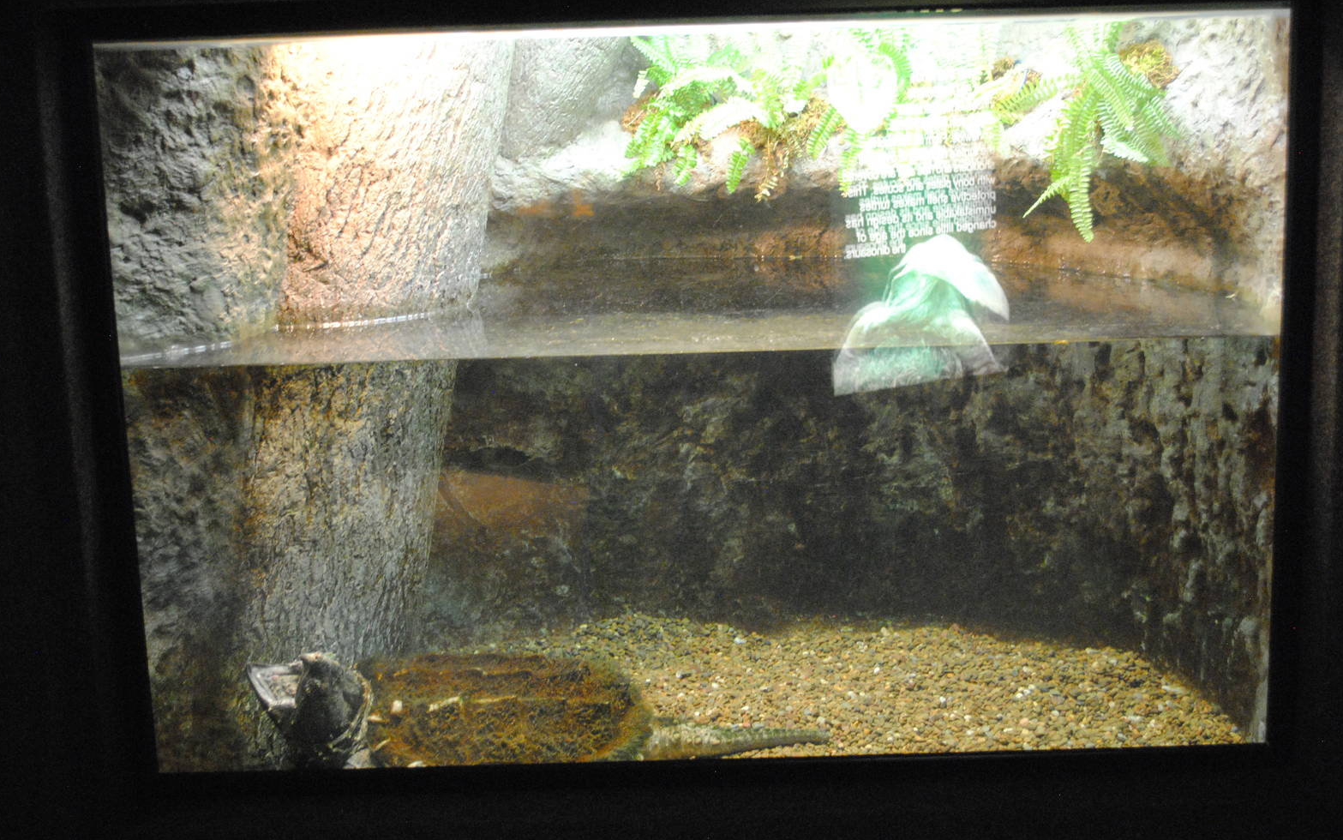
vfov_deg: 25.8
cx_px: 673
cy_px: 388
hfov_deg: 40.3
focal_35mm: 50
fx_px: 1830
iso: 1600
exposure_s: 1/13
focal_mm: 32
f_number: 4.8
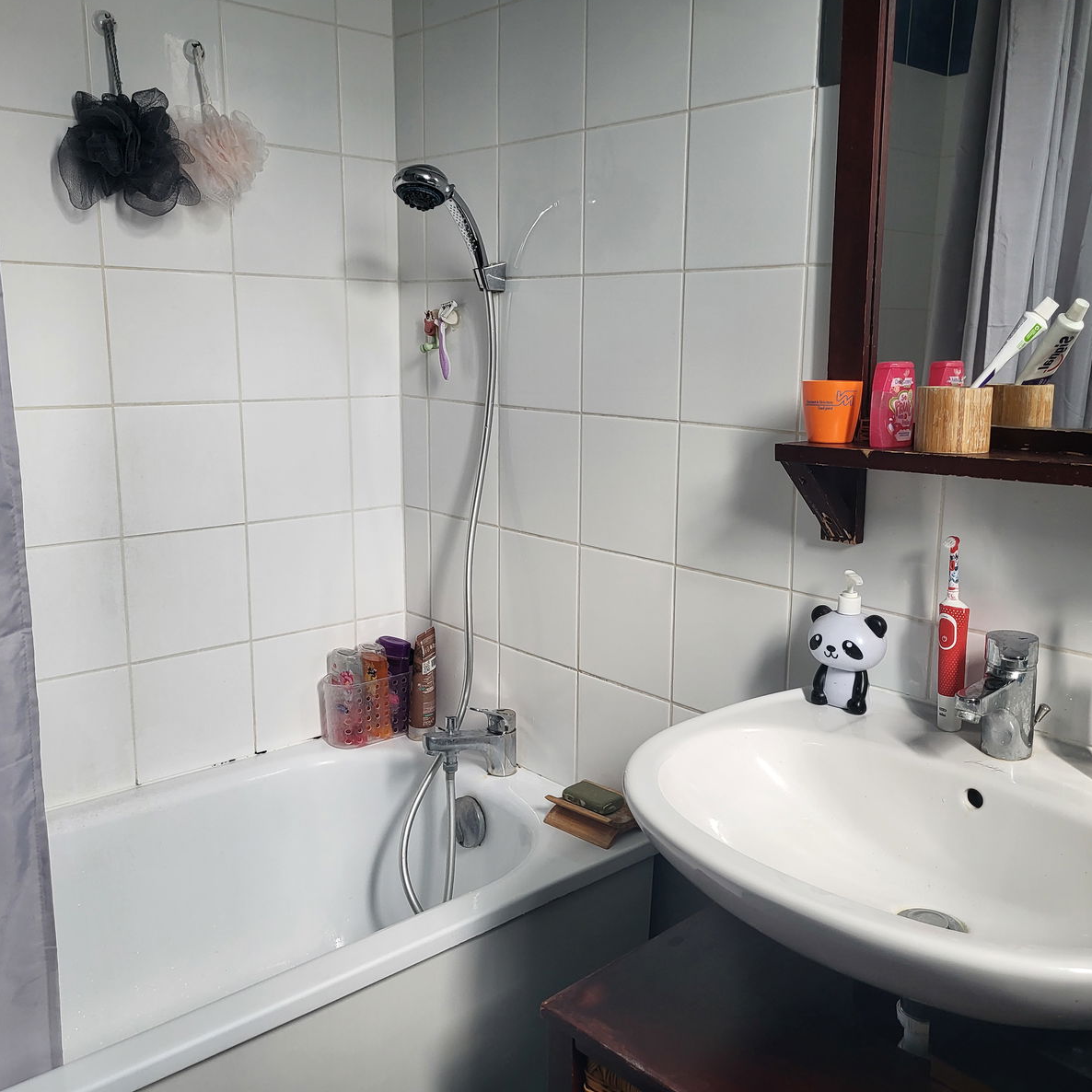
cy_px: 547
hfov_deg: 52.4
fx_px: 1106
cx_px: 601
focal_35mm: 31
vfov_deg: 52.5
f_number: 1.8
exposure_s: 1/100
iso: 125
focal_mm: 5.4
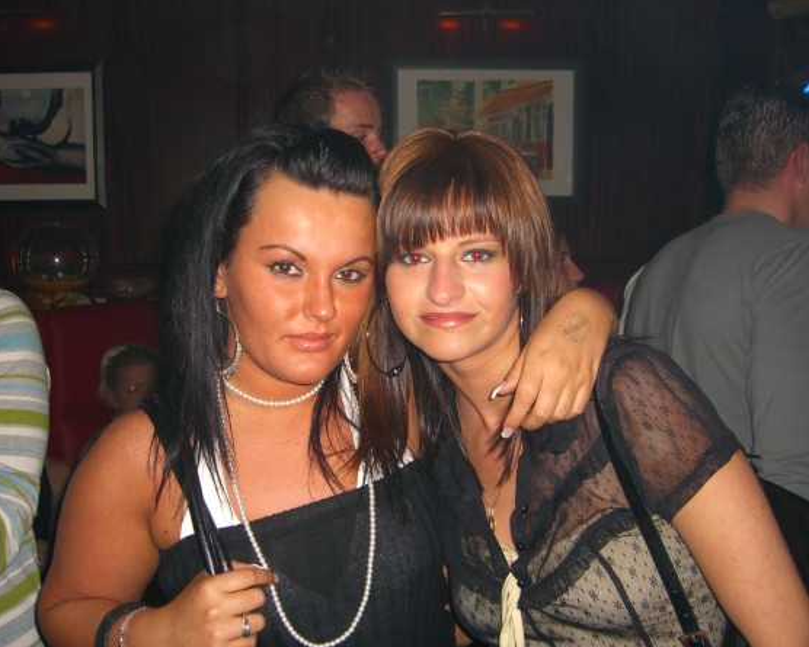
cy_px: 323
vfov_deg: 37.3
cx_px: 386
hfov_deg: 45.8
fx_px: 958
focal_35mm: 40
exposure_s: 1/60
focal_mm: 7.9
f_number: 2.8
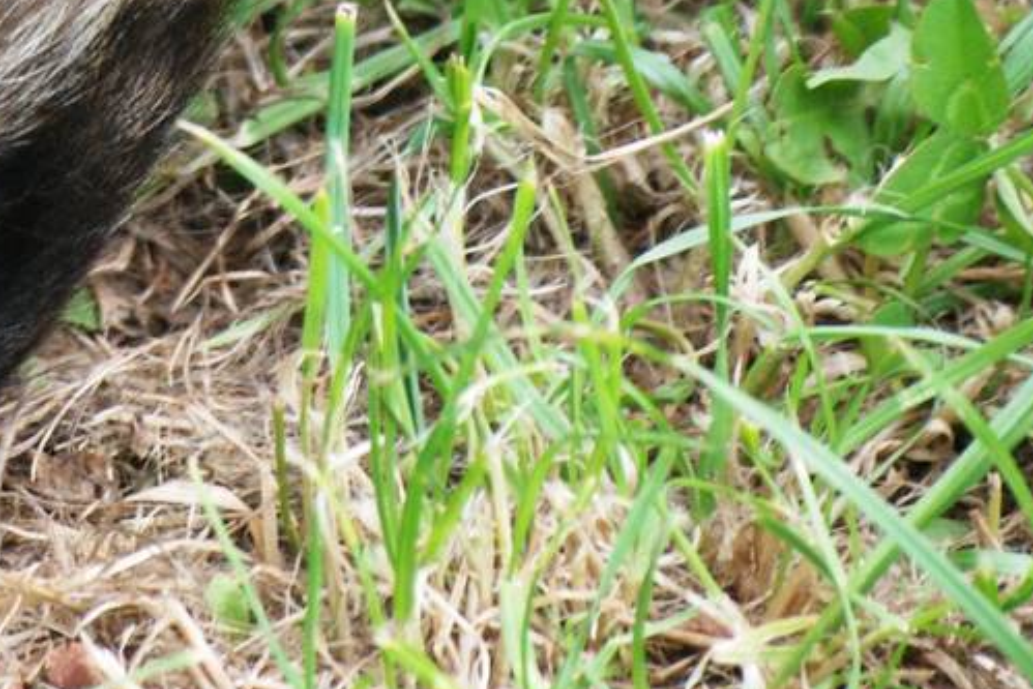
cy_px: -359
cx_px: 70
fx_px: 33150
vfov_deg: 1.2
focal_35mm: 1155
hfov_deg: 1.8
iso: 400
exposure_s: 1/250
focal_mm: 240
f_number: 5.3
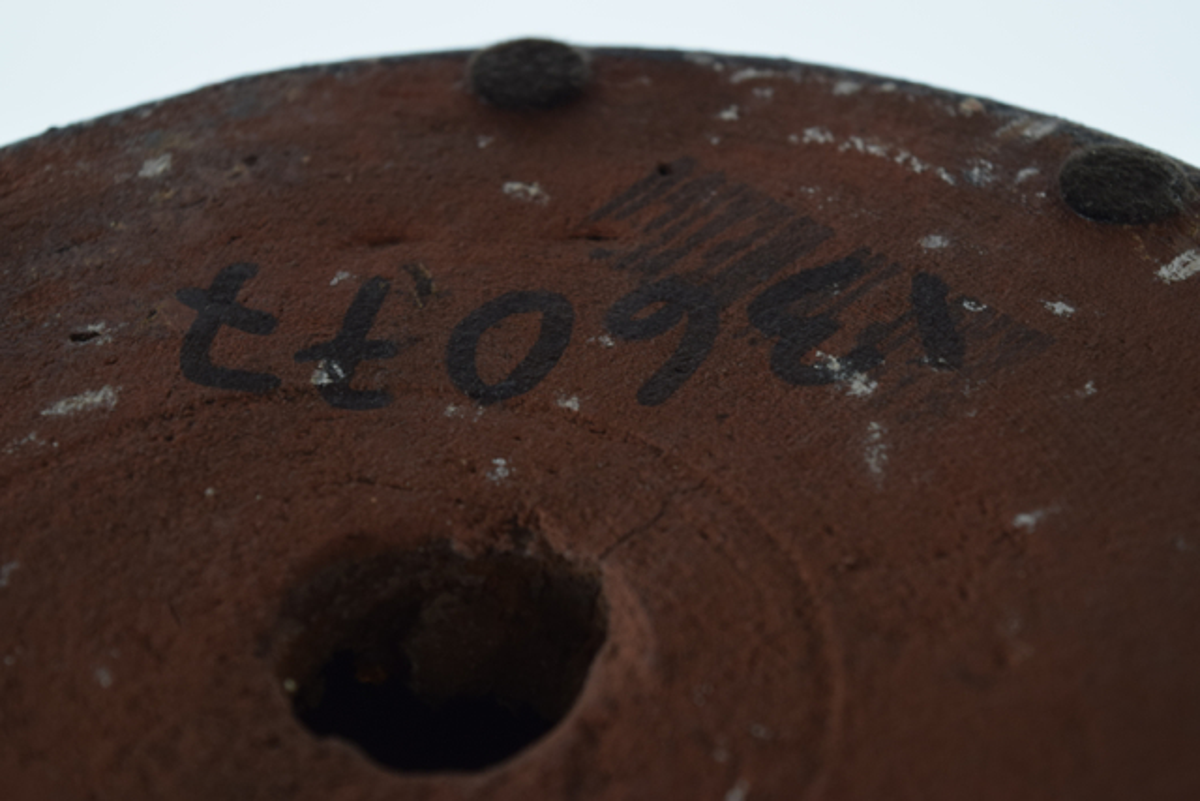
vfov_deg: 16.6
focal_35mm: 82
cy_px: 400
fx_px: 2750
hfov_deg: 24.6
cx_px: 600
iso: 400
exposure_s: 1/125
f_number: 6.3
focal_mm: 55
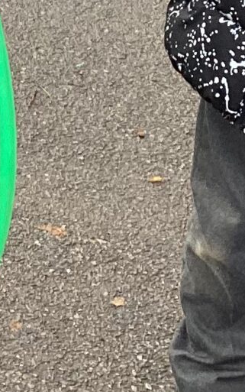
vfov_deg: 12.4
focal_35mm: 164
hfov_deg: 7.8
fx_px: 1751
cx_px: -177
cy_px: -123
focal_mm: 3.3
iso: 25
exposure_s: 1/100
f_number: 2.4
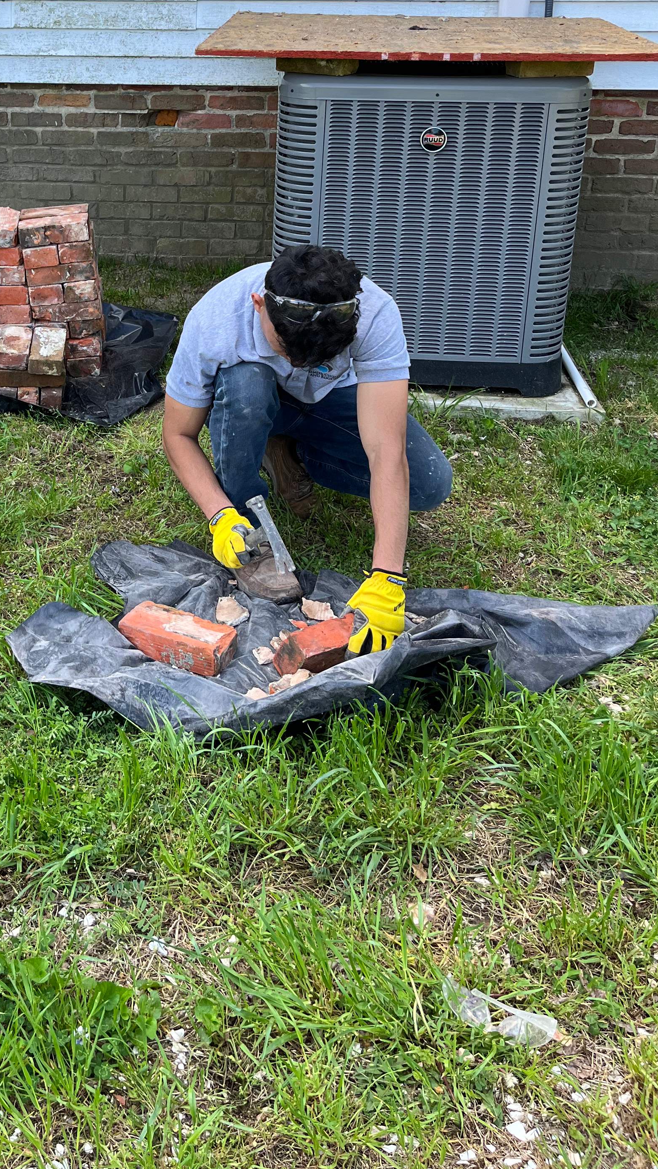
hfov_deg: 28.0
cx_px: 71
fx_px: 1272
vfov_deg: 48.0
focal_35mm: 41
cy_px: 335
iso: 50
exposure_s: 1/723
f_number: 1.6
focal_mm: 5.1
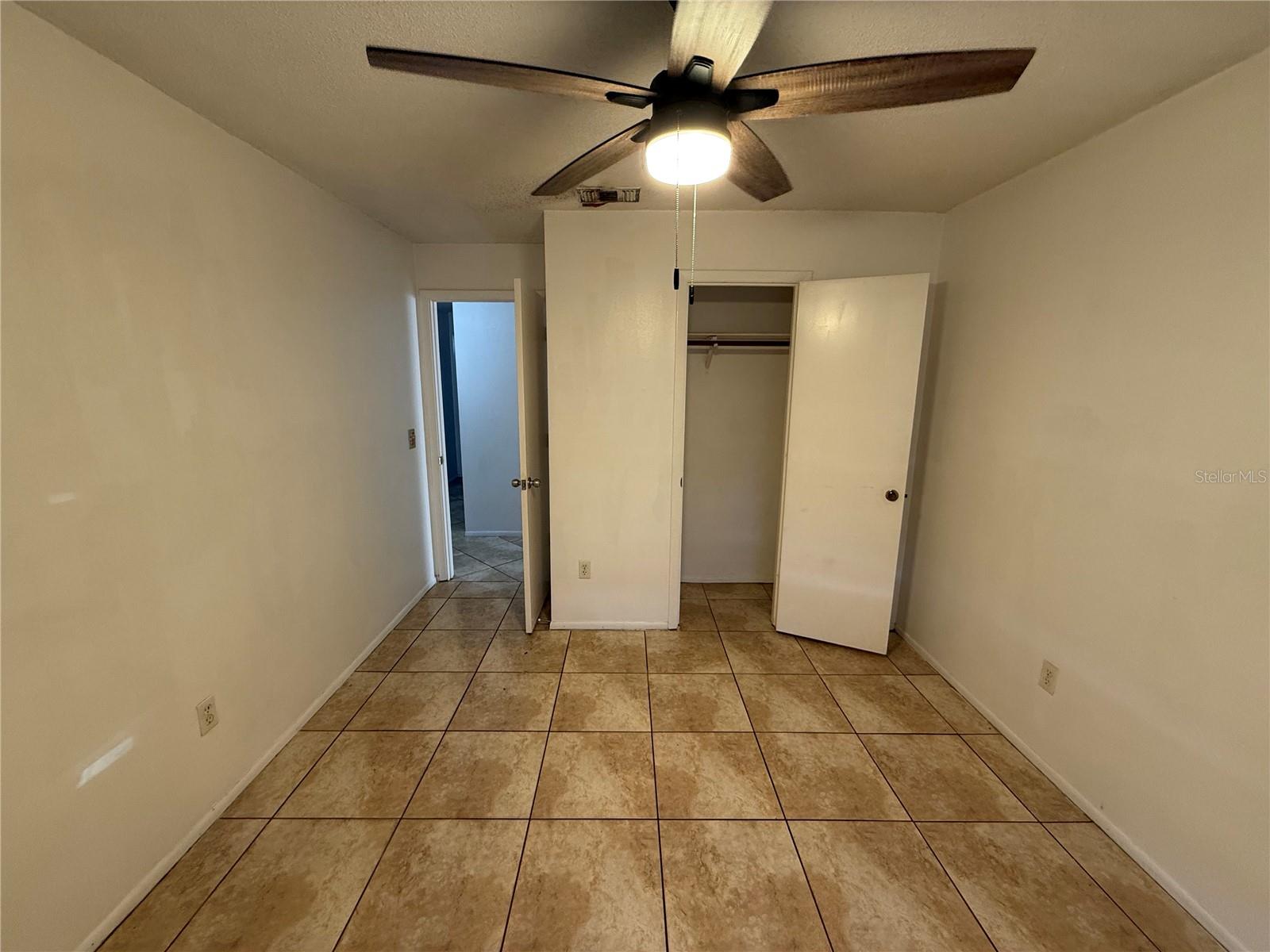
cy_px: 476
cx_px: 635
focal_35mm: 14
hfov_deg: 102.1
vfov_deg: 85.7
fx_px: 514
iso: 200
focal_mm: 2.22
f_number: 2.2
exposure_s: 1/60
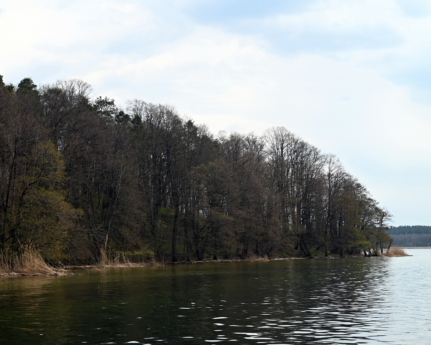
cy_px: 172
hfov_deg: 24.1
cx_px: 187
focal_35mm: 79
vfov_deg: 19.4
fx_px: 1008
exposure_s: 1/500
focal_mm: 70
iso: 160
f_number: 5.6
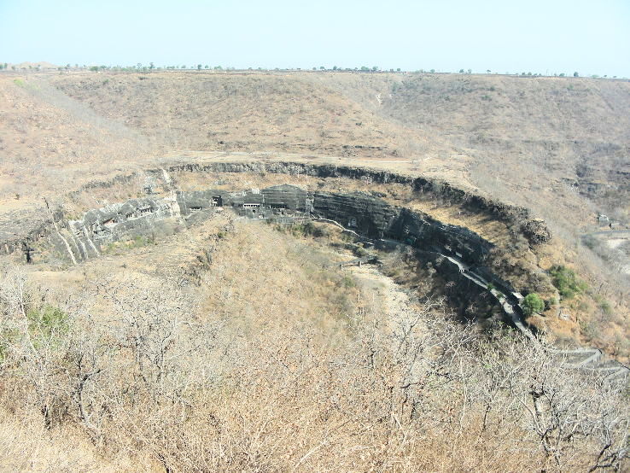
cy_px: 236
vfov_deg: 37.7
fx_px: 692
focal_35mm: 38
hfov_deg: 49.0
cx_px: 315
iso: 50
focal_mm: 6.3
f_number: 4
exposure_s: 1/288
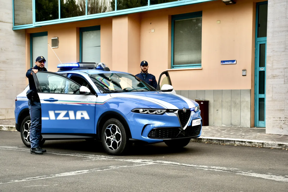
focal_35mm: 72
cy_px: 96
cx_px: 144
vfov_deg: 18.9
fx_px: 576
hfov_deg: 28.1
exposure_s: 1/160
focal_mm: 48
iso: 100
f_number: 6.3
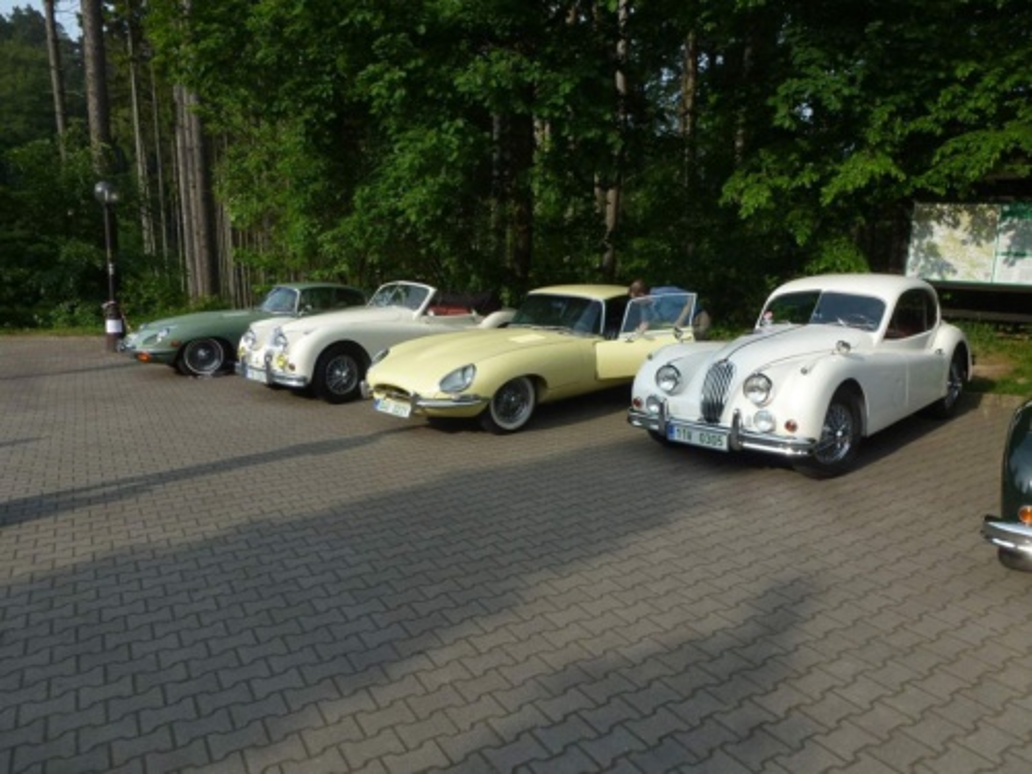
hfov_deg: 71.6
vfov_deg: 56.8
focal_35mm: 24
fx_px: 716
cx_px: 516
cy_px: 387
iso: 100
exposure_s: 1/640
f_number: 4
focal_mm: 4.3
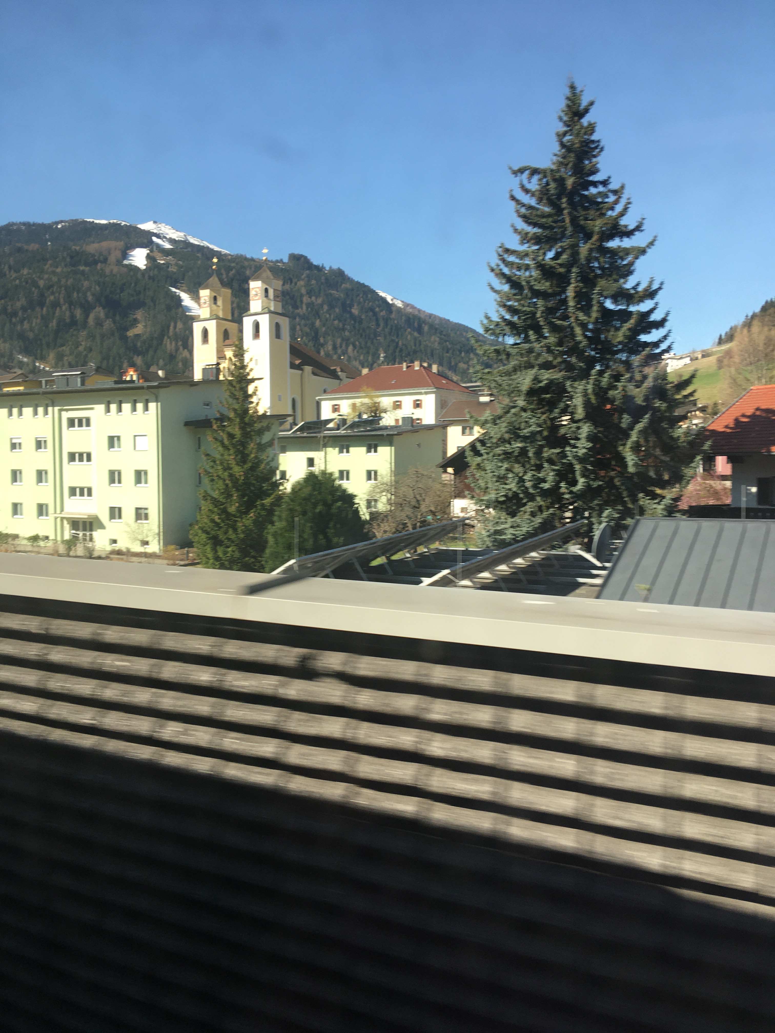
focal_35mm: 29
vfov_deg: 61.7
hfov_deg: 48.2
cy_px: 516
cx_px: 388
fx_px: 866
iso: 25
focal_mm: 4.15
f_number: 2.2
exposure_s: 1/466
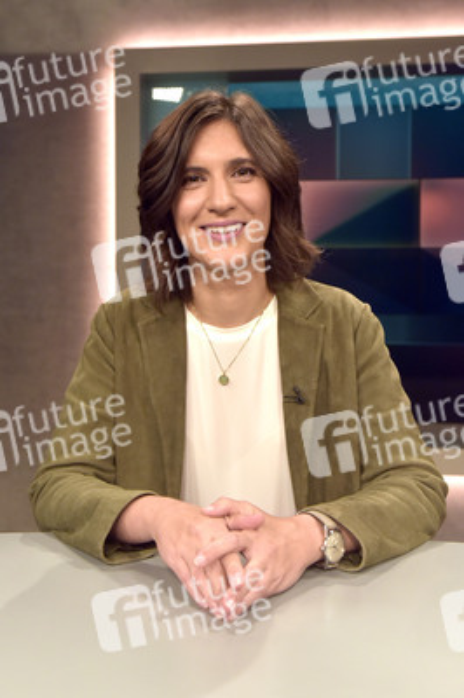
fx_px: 678
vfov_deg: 54.5
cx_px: 232
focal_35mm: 35
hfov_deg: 37.8
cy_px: 349
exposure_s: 1/160
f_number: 5.6
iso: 1250
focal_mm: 35
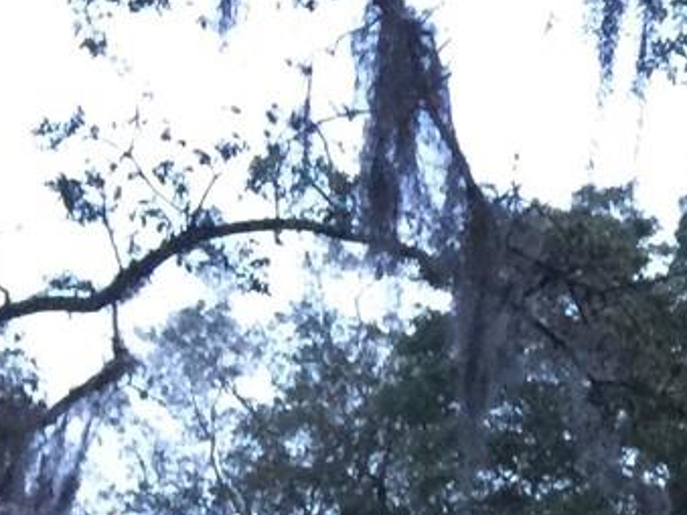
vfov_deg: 10.6
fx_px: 2718
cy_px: 624
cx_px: 1333
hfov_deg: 12.8
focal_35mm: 137
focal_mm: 4.15
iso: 100
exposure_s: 1/4
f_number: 2.2
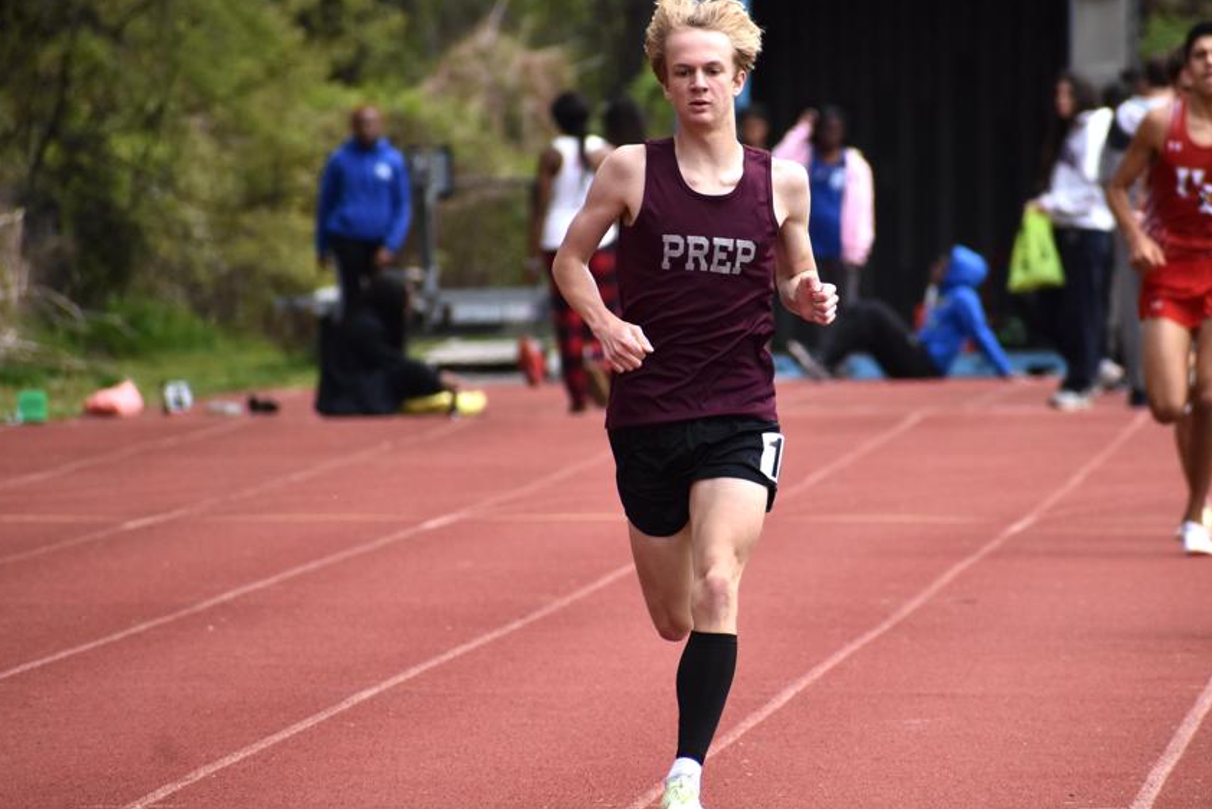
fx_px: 18421
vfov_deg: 2.5
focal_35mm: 547
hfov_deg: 3.8
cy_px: 359
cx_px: 720
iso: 400
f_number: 6.3
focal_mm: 300
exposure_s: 1/1000
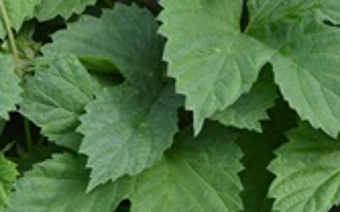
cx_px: 230
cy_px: 265
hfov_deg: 15.8
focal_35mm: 132
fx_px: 1222
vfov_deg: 9.7
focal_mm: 32
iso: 110
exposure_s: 1/125
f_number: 5.6
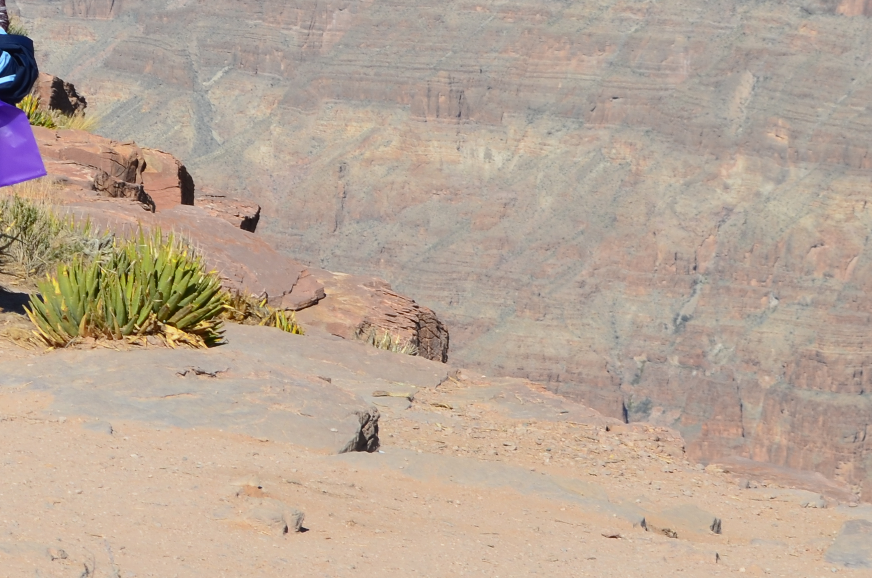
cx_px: -93
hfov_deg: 8.7
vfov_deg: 5.8
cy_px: 11
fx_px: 5667
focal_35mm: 234
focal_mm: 55
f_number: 13
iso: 100
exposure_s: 1/200
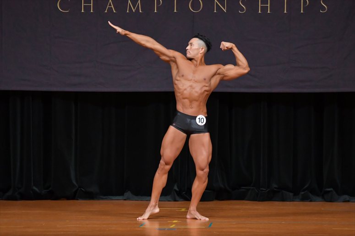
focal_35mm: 270
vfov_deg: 5.1
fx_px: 2661
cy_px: 118
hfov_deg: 7.6
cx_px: 178
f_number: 5.6
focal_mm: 180
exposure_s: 1/400
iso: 4000
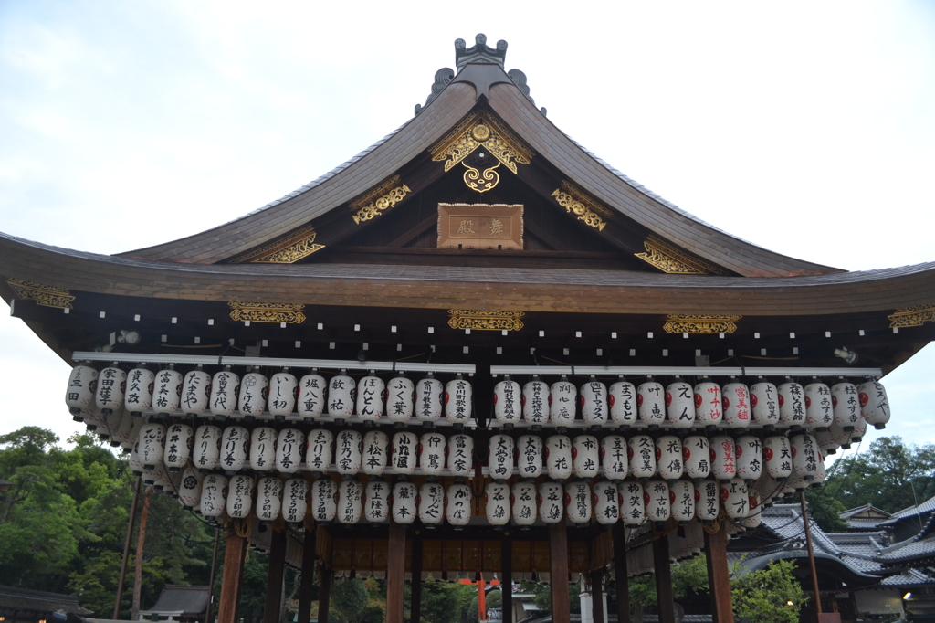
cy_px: 312
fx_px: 701
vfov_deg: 47.9
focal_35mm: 27
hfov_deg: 67.4
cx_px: 468
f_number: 3.5
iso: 400
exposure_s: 1/50
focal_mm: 18
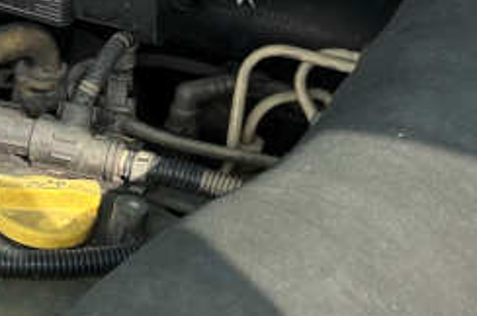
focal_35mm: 111
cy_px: 107
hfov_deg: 16.0
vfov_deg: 12.3
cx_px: -344
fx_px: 1469
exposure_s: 1/924
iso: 50
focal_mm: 5.7
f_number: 1.5
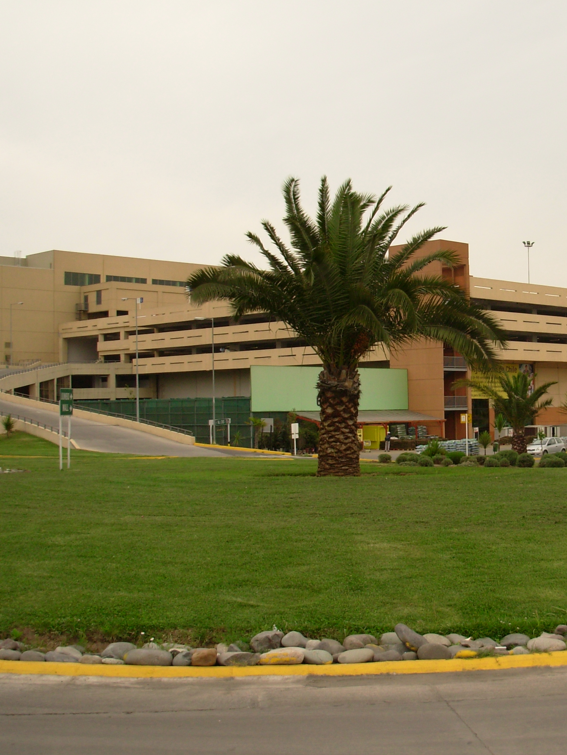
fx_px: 1114
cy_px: 376
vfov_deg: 37.5
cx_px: 454
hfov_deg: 28.0
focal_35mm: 51
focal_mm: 6.3
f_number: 2.9
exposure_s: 1/542
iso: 50
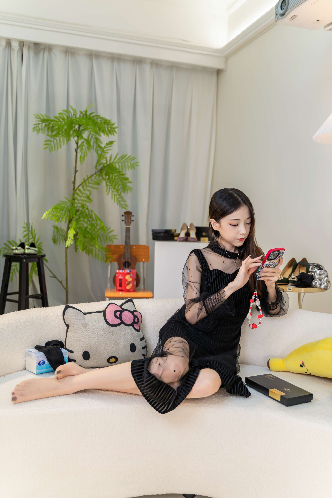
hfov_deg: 38.9
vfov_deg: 55.8
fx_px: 470
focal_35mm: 34
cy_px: 249
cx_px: 166
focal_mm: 34
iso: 160
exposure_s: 1/160
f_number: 2.8
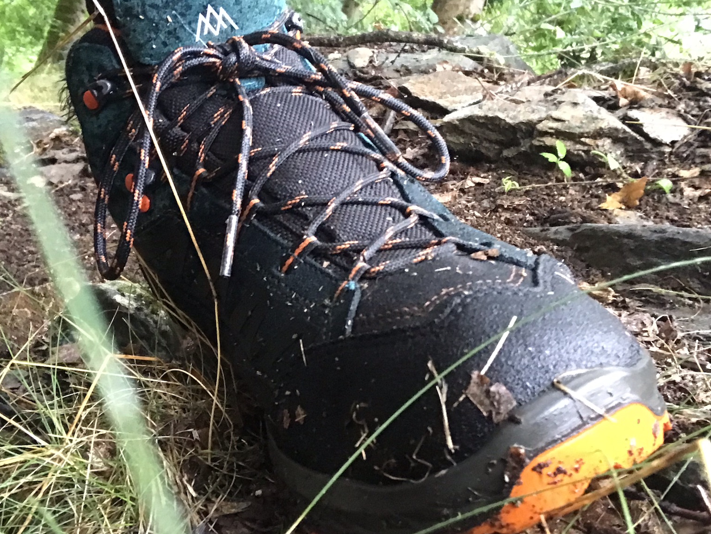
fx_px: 863
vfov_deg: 34.3
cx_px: 352
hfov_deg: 44.8
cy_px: 240
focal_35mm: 42
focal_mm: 2.87
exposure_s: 1/17
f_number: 2.2
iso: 250
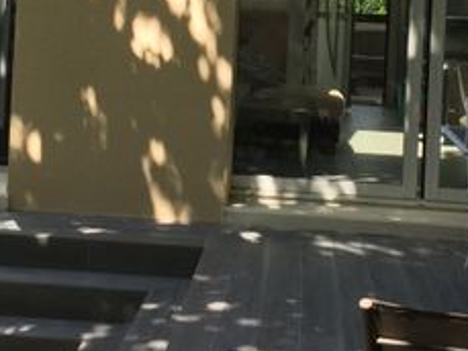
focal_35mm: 76
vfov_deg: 18.8
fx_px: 1028
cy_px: -12
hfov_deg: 25.6
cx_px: 213
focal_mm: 4.15
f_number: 2.2
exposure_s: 1/430
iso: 32
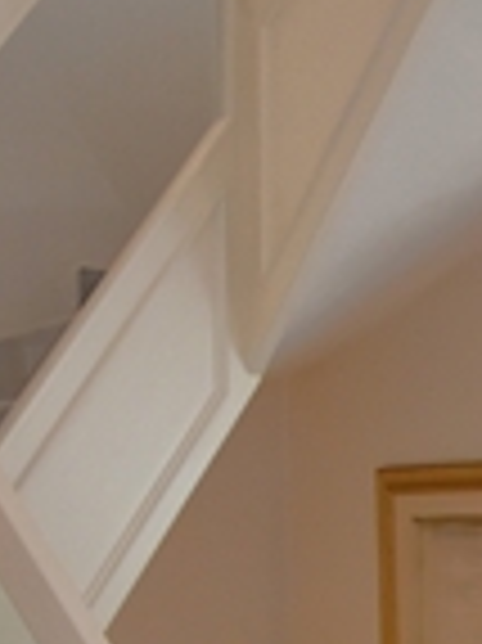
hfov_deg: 13.2
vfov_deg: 17.9
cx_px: 761
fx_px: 1952
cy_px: 752
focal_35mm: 105
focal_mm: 18
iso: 800
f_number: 5
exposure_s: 1/100
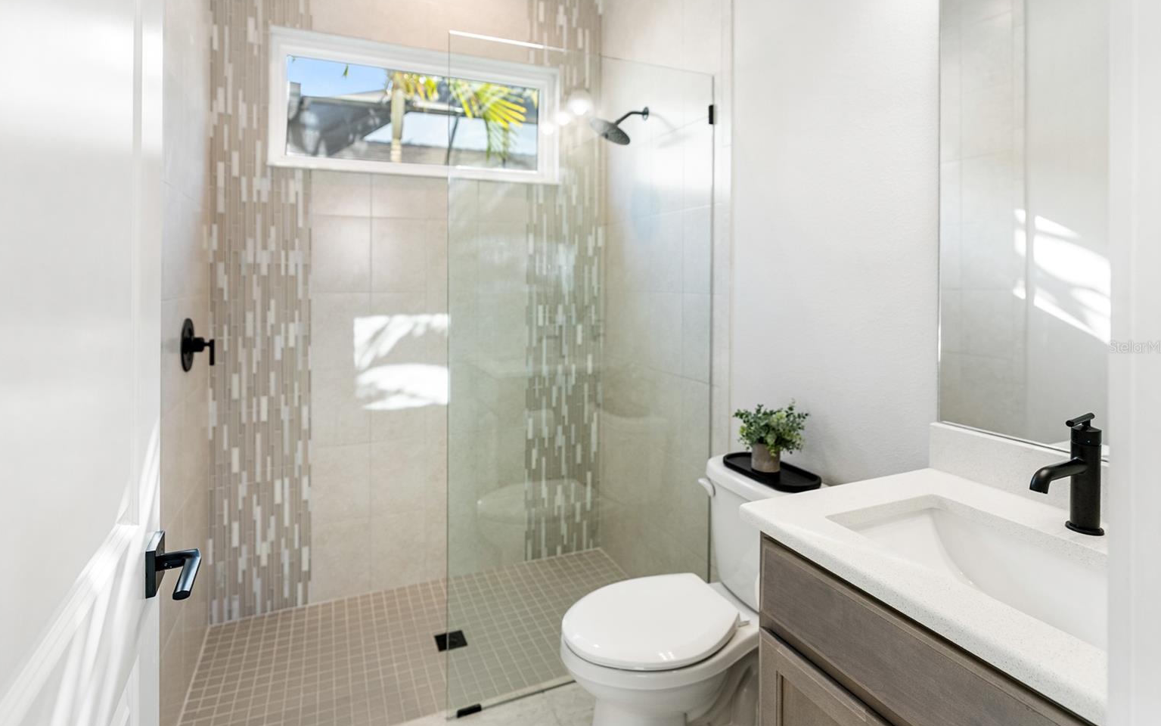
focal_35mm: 17
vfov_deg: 68.0
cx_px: 571
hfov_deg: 94.3
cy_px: 346
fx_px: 538
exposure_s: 1/160
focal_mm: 16
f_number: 2.8
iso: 400
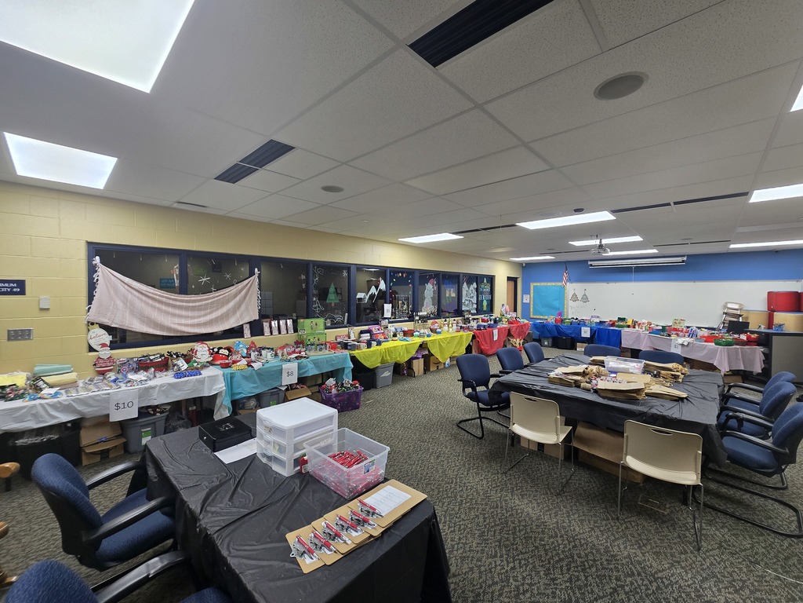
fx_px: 302
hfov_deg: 106.2
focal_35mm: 13
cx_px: 402
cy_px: 302
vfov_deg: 89.9
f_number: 2.2
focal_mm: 2.2
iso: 160
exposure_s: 1/60
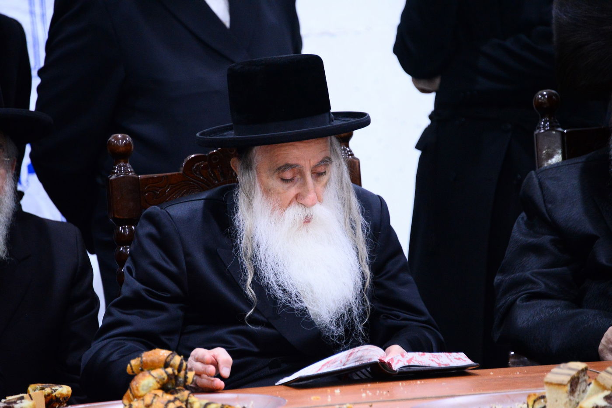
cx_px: 306
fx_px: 5099
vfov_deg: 4.6
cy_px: 204
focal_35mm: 300
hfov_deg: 6.9
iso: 5000
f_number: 5.6
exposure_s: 1/80
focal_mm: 300
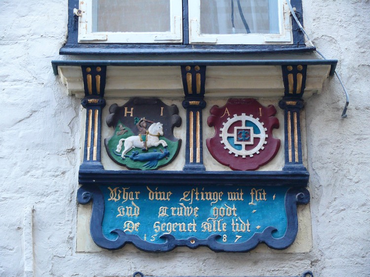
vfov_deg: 13.3
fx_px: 1186
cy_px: 138
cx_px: 185
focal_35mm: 111
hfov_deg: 17.7
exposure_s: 1/13
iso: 200
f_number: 3.6
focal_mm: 23.5
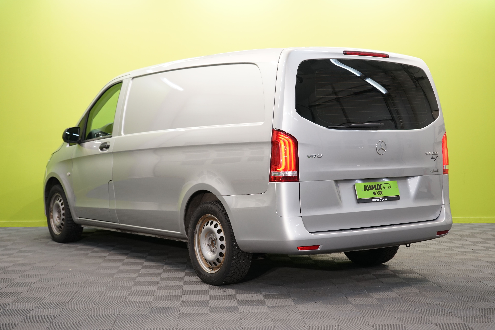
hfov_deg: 36.9
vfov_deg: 25.1
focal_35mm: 54
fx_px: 742
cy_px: 165
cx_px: 248
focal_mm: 54
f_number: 5
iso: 800
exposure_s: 1/50
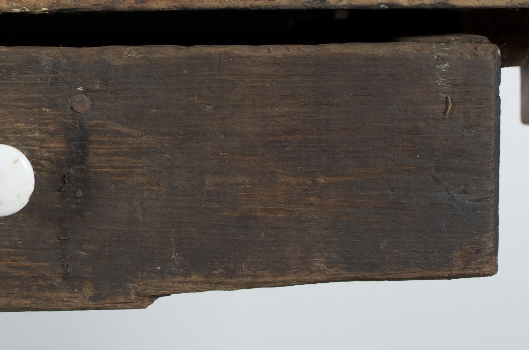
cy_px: 168
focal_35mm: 159
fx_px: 2324
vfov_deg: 8.6
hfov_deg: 12.8
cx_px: -7
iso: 100
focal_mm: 35
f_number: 6.3
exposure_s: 1/125
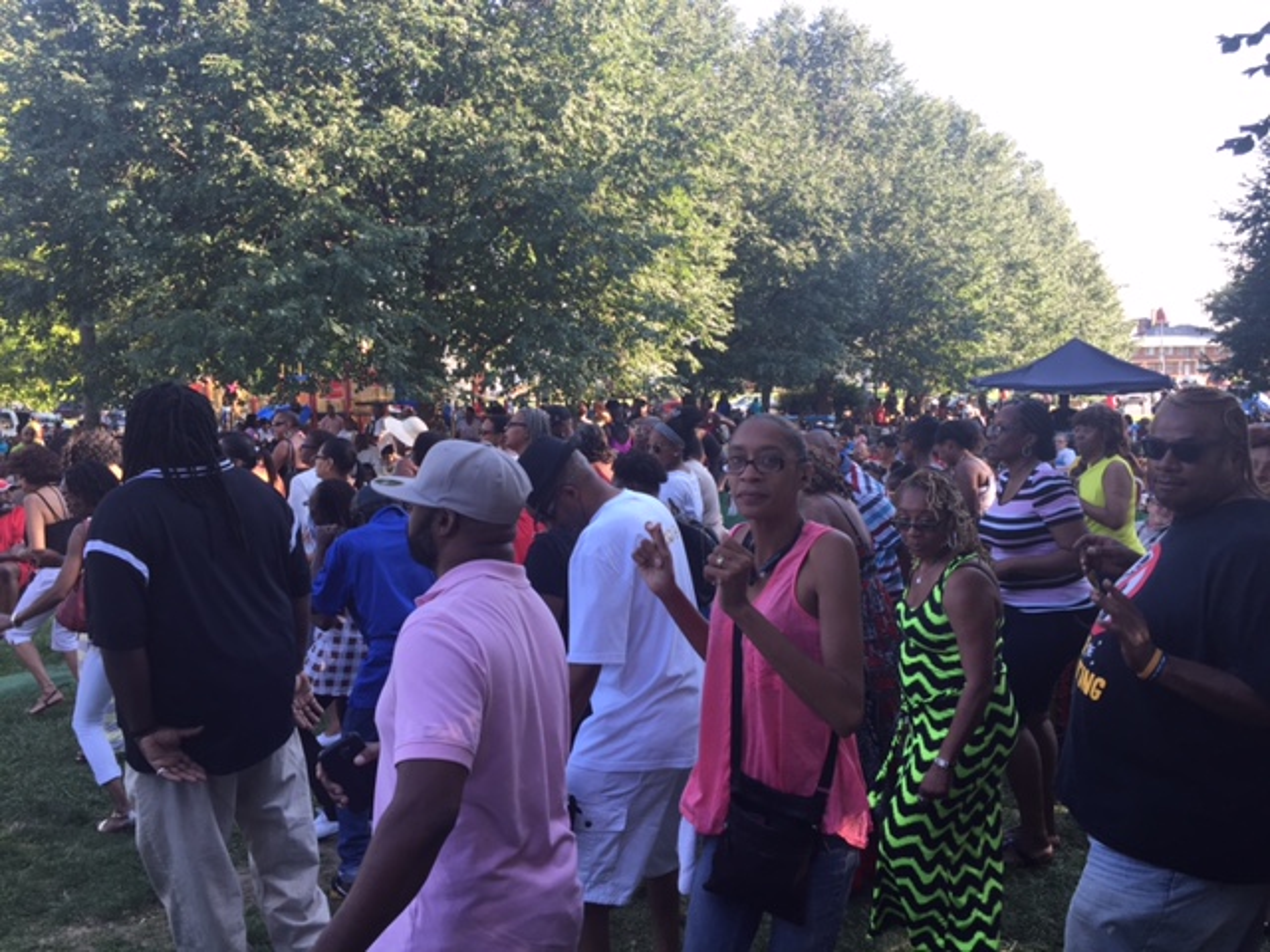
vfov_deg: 48.2
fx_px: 1064
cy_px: 476
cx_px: 635
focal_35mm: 29
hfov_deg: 61.7
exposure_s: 1/169
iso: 32
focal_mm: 4.15
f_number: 2.2
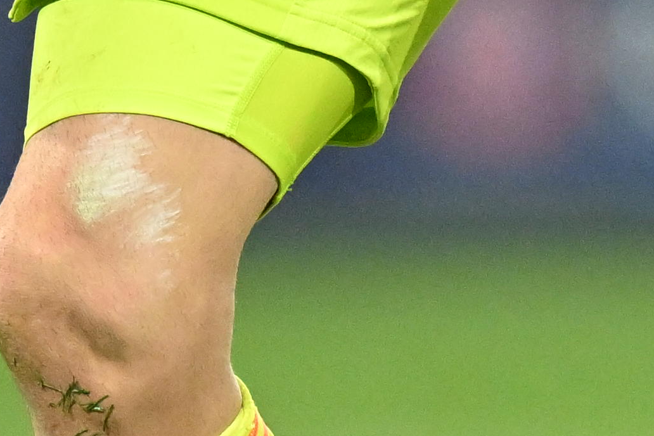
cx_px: 539
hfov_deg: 0.6
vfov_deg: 0.4
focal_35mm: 3200
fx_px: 58129
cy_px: -1304
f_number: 2.8
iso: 2500
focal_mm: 400
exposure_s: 1/2000
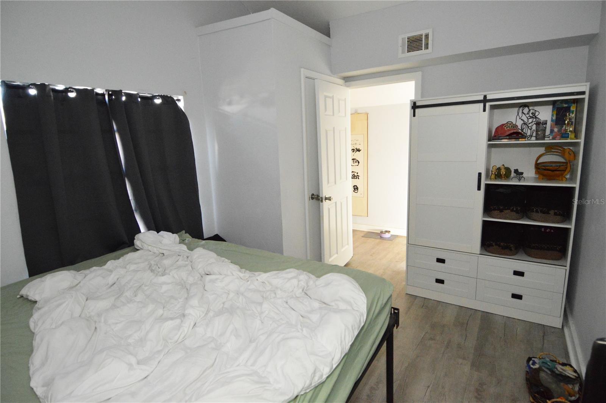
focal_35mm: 18
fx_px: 303
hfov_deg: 90.1
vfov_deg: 67.3
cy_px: 202
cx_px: 303
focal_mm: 12
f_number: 4
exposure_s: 1/60
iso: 3200
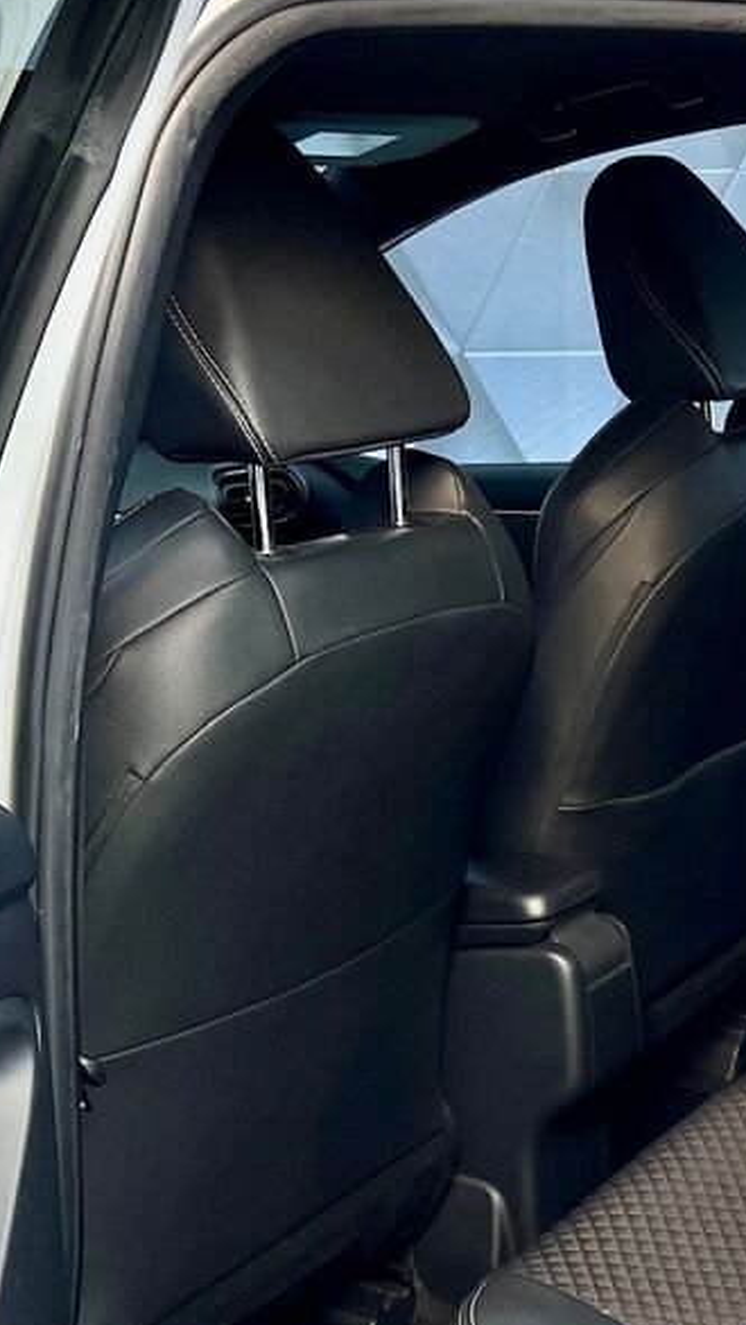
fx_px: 2038
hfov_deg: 20.4
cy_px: 929
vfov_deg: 35.5
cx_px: 649
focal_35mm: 58
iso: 125
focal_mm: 5.7
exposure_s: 1/106
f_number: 1.5
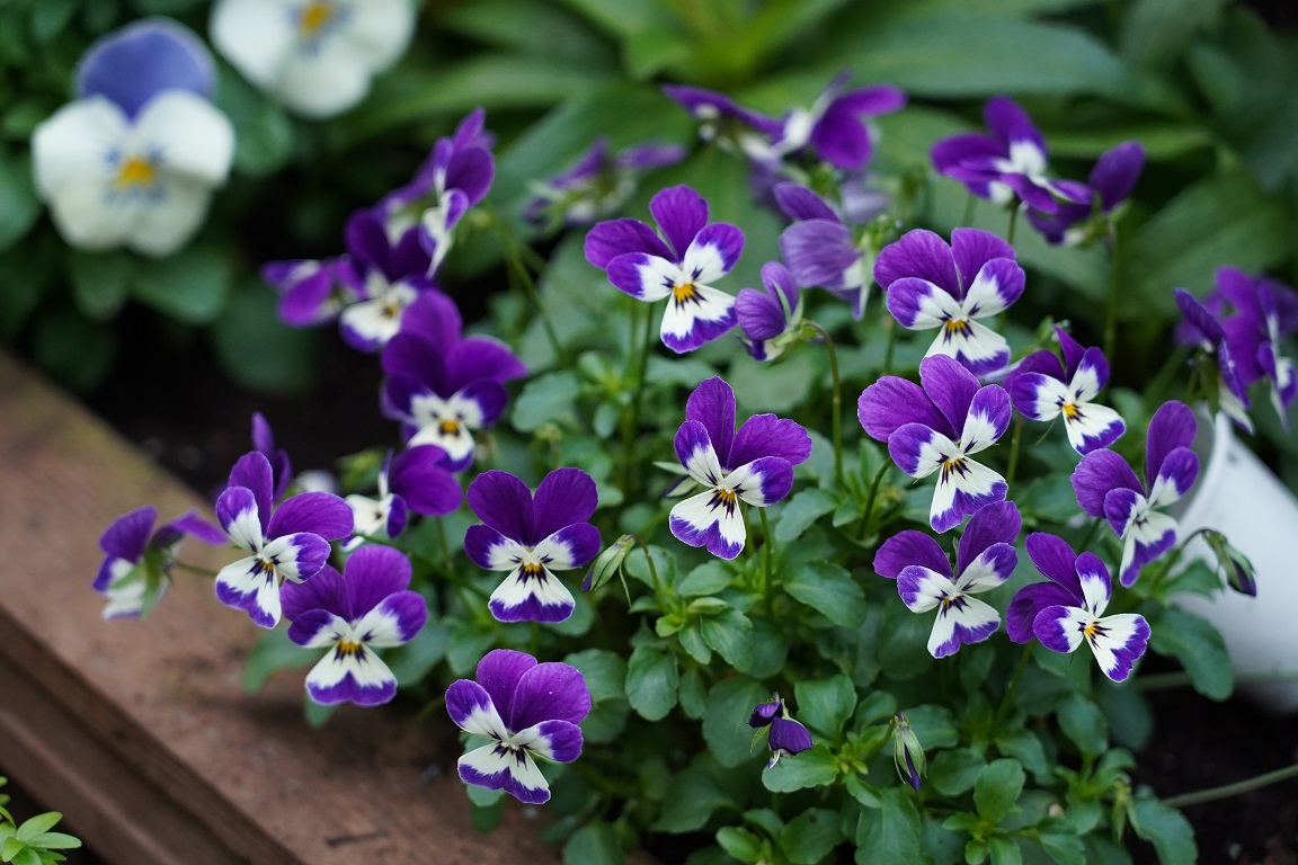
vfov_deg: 13.0
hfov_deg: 19.5
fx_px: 3786
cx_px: 649
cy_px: 432
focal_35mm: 105
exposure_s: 1/320
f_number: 4
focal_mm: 105
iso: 2500
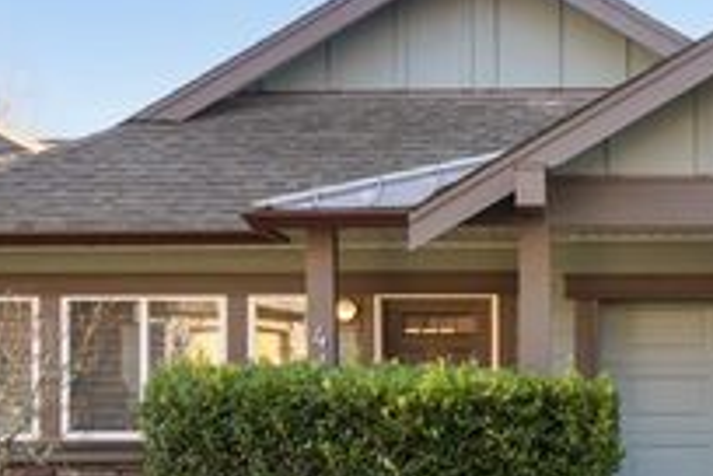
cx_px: 549
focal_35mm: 81
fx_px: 1604
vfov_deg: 16.8
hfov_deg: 24.7
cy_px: 289
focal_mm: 33
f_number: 4
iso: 400
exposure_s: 1/200
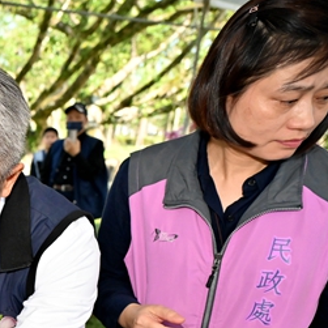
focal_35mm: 65
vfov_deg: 25.2
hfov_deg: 21.5
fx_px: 697
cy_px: 326
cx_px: -186
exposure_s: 1/3200
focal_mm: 24
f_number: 4
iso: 2500
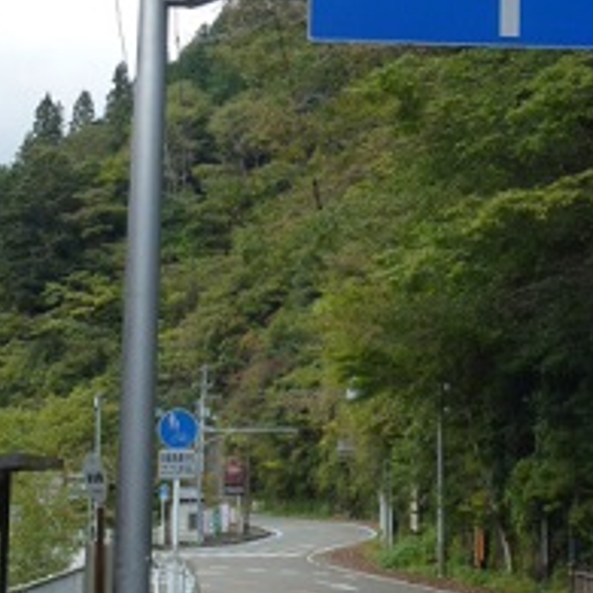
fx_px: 1415
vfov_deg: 23.6
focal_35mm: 73
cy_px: 207
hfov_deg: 23.7
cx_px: 307
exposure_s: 1/200
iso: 160
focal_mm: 6.4
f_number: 4
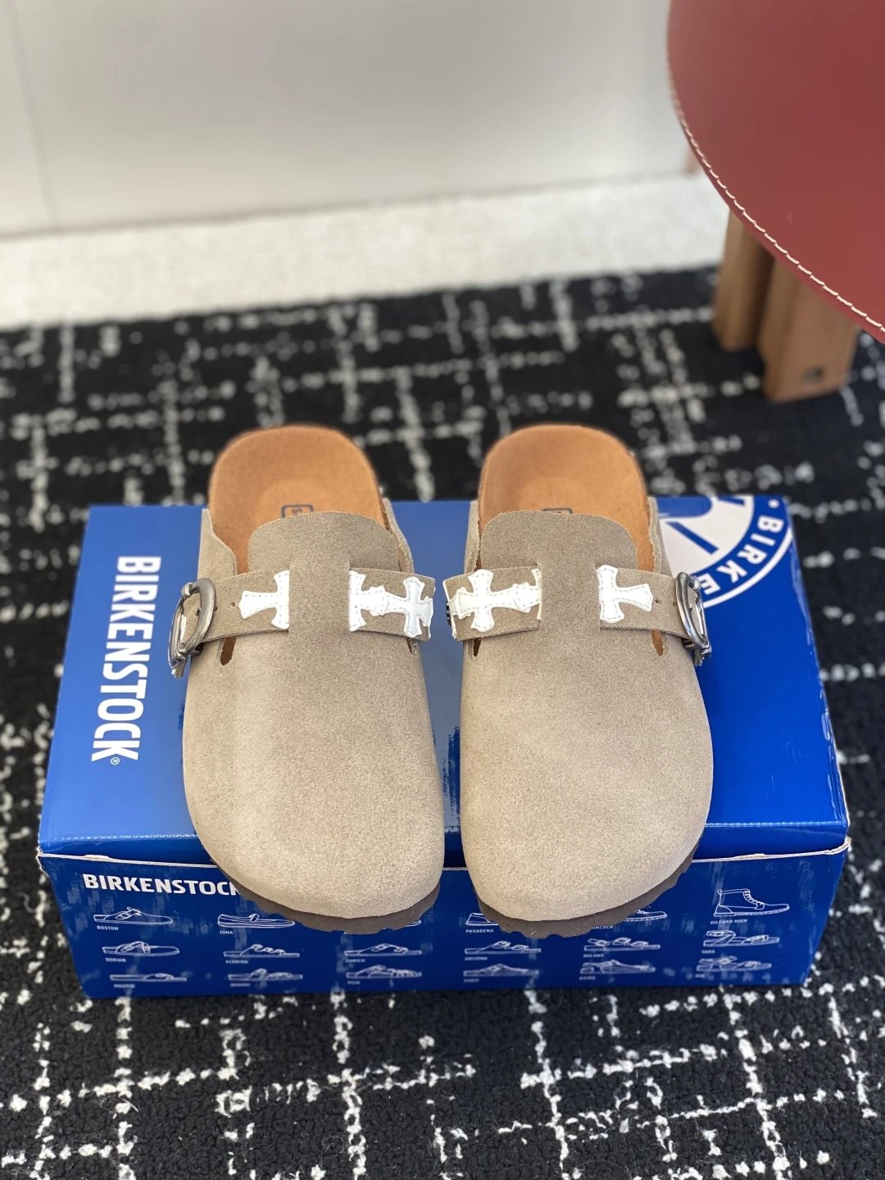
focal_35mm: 52
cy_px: 590
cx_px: 442
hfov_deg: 28.0
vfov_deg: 36.8
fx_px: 1773
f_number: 2
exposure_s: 1/122
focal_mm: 6
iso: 50
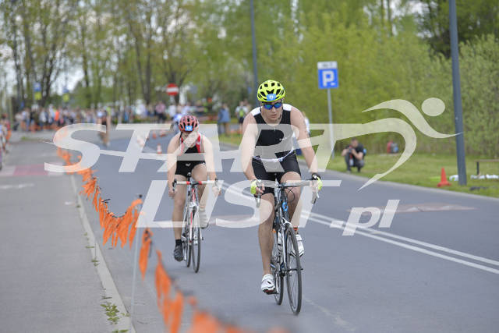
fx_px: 1941
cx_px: 250
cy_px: 166
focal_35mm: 140
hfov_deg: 14.7
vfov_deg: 9.8
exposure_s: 1/2500
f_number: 4
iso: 400
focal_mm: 140
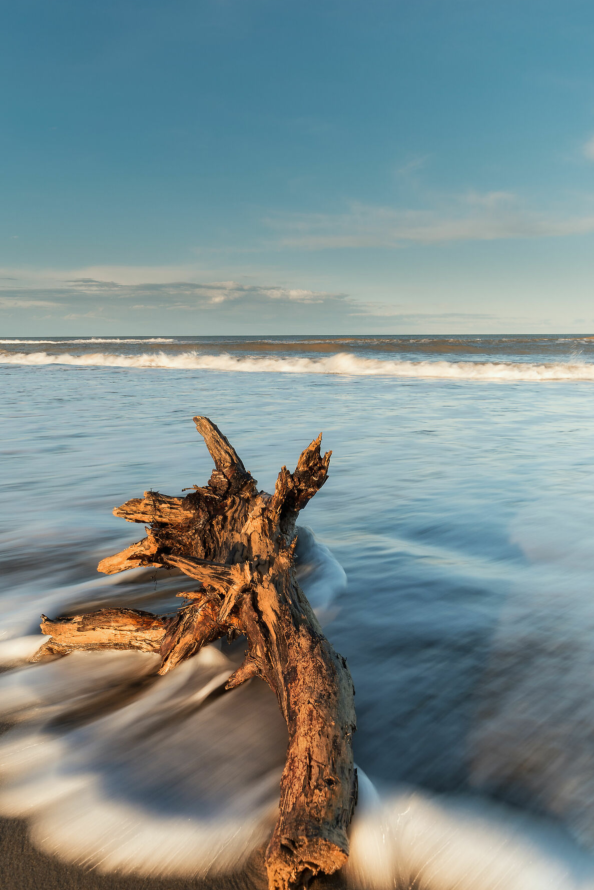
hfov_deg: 47.8
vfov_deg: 65.6
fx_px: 668
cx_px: 245
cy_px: 593
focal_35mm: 27
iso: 100
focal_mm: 20
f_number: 11
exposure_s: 1/10
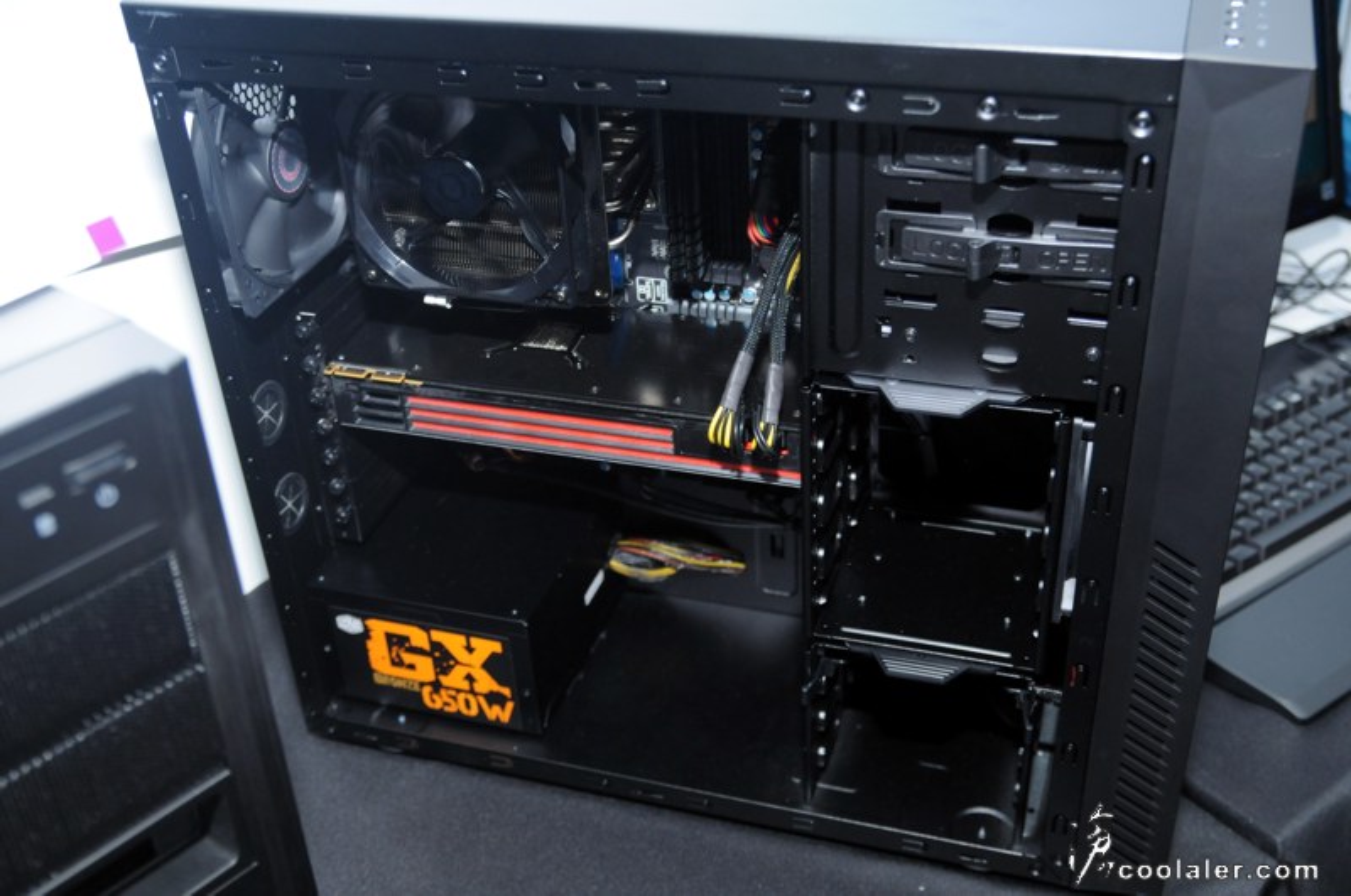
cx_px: 676
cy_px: 448
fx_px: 1518
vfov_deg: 32.9
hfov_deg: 48.0
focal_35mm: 40
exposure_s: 1/160
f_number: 3.5
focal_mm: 27
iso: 800
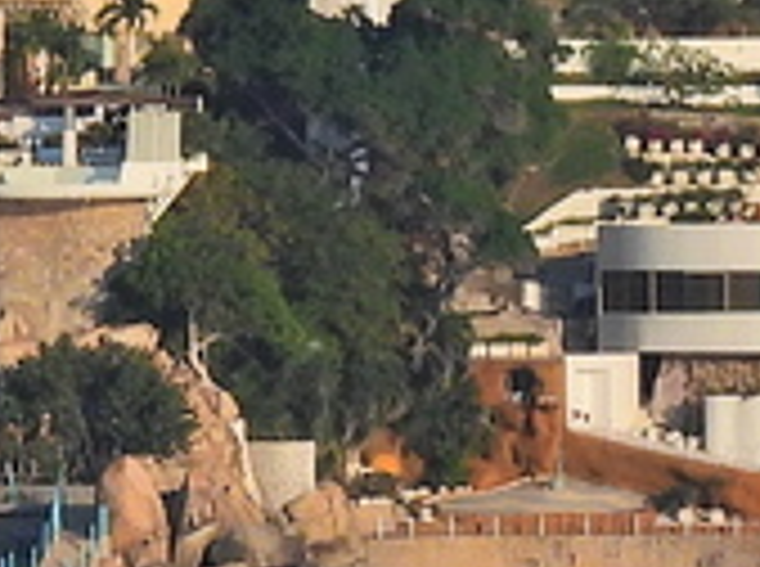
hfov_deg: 0.8
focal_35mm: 2430
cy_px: -306
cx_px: 72
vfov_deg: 0.6
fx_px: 53238
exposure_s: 1/1250
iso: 100
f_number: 5
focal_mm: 57.1
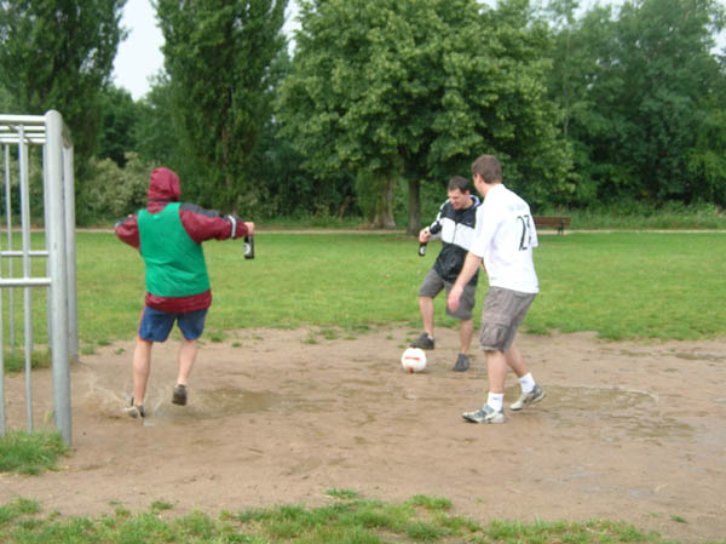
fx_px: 1090
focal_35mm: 52
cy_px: 272
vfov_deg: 28.0
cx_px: 363
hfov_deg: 36.8
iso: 50
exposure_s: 1/200
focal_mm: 8.7
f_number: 3
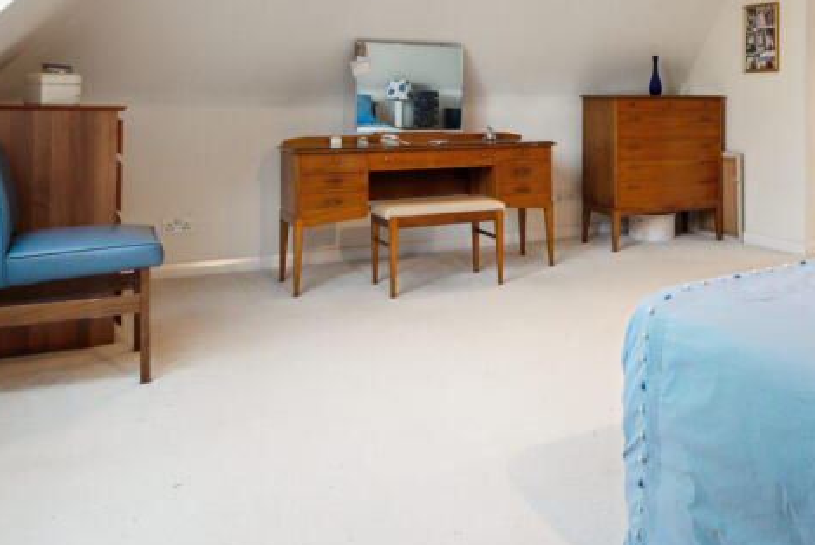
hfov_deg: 48.3
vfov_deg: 35.0
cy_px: 121
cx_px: 676
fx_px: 838
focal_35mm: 37
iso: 400
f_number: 8
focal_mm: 16
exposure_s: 1/13
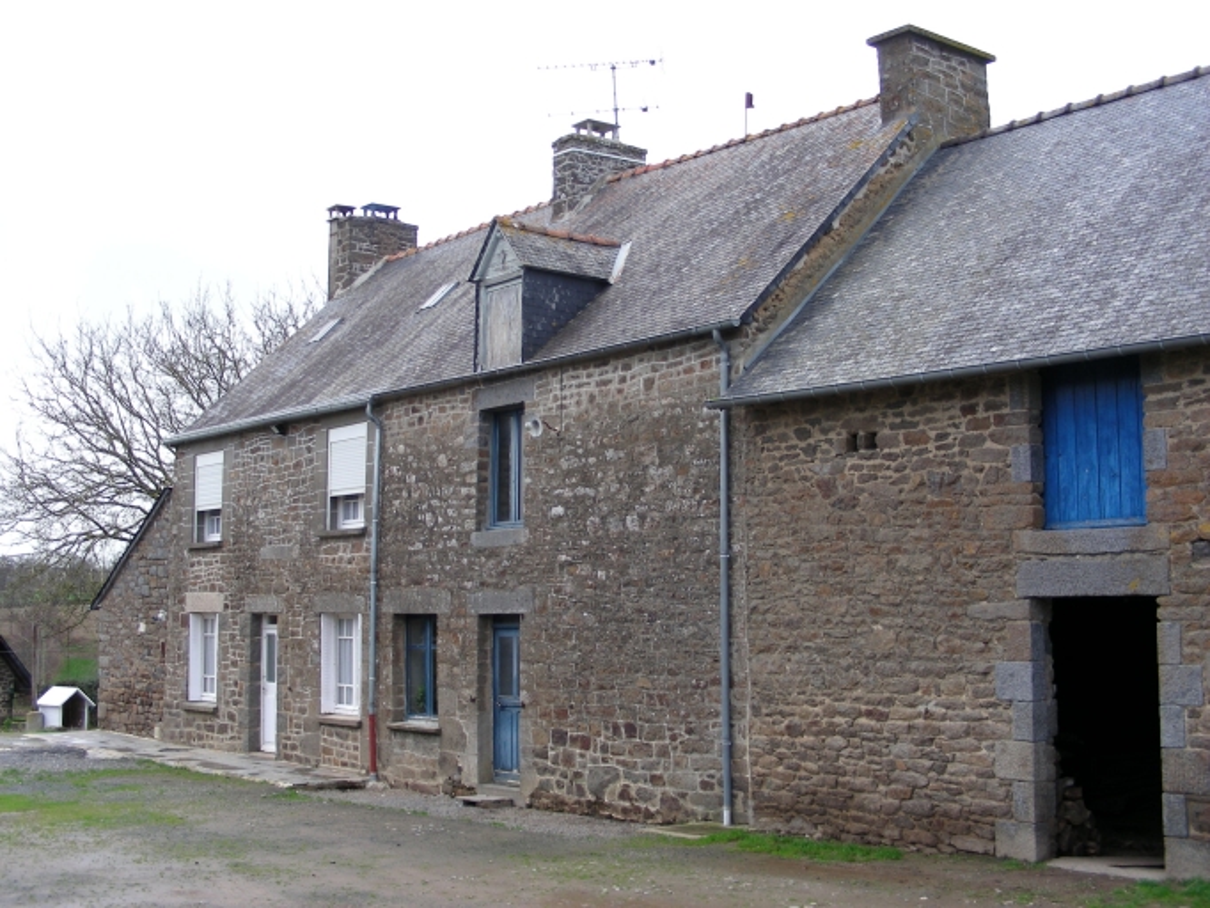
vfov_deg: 32.9
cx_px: 605
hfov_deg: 42.9
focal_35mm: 44
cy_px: 454
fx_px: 1539
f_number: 3.5
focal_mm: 7.4
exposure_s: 1/45.2
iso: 50
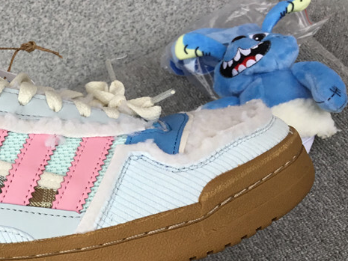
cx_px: 29
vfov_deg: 24.3
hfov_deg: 30.6
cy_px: 167
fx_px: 603
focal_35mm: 60
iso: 32
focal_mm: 3.3
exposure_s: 1/100
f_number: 2.4
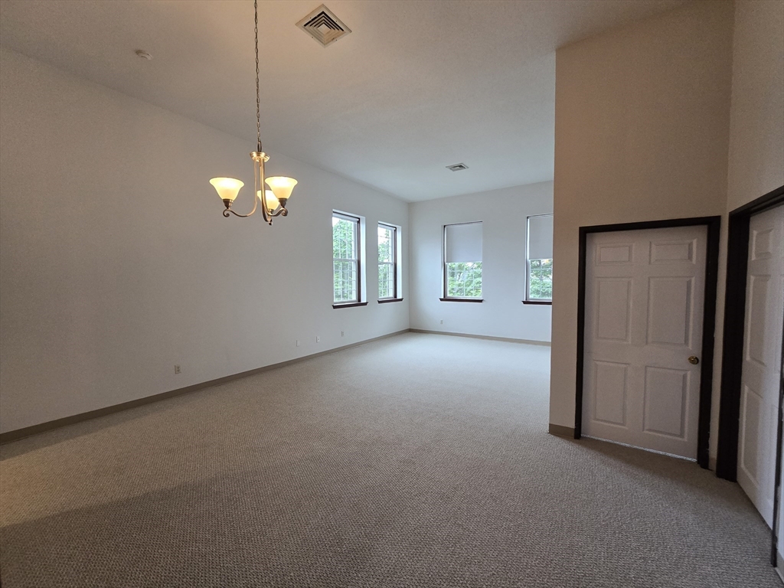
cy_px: 294
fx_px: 294
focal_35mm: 13
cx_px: 392
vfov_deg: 89.9
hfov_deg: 106.2
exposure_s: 1/60
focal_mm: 2.2
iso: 200
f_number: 2.2
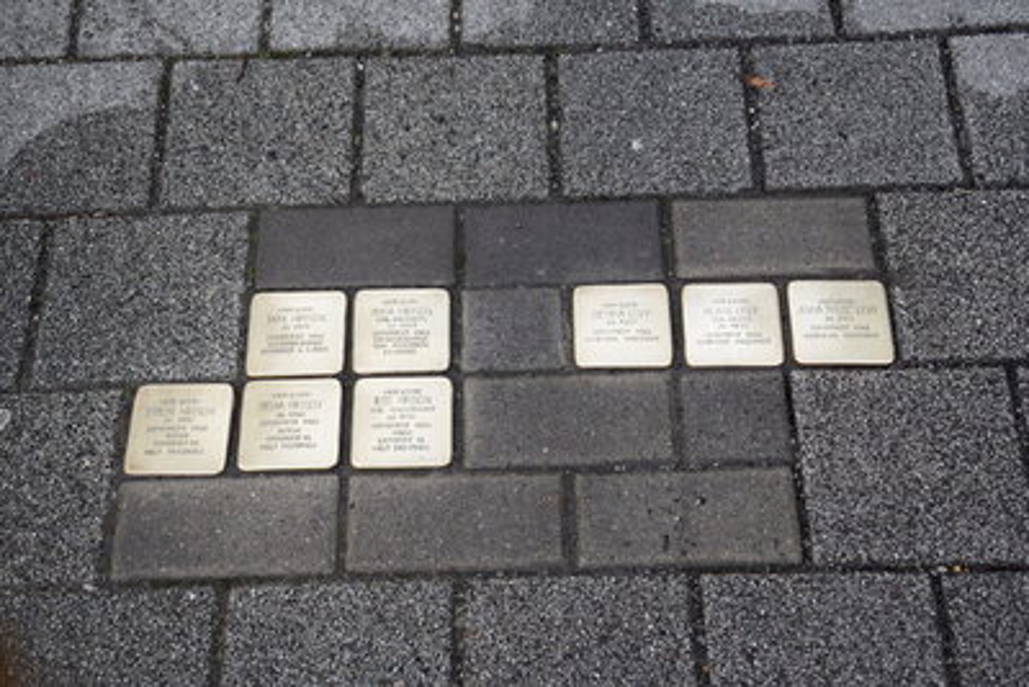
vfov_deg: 23.8
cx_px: 514
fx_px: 1630
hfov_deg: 35.0
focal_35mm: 57
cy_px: 344
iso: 400
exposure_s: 1/160
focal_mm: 38
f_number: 6.3
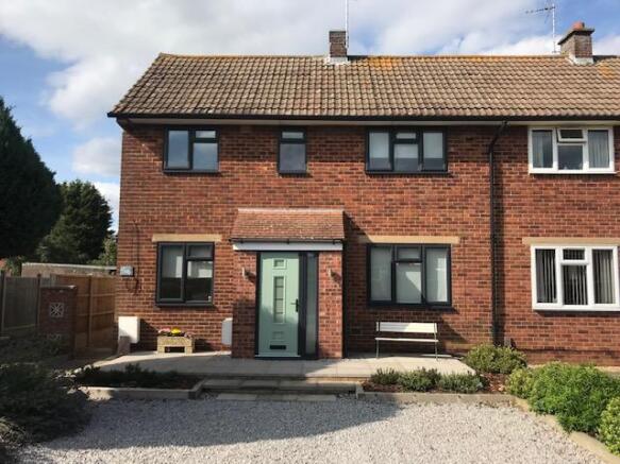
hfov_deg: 63.5
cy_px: 232
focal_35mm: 28
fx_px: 501
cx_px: 310
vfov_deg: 49.7
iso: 20
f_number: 1.8
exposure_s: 1/2660
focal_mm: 3.99
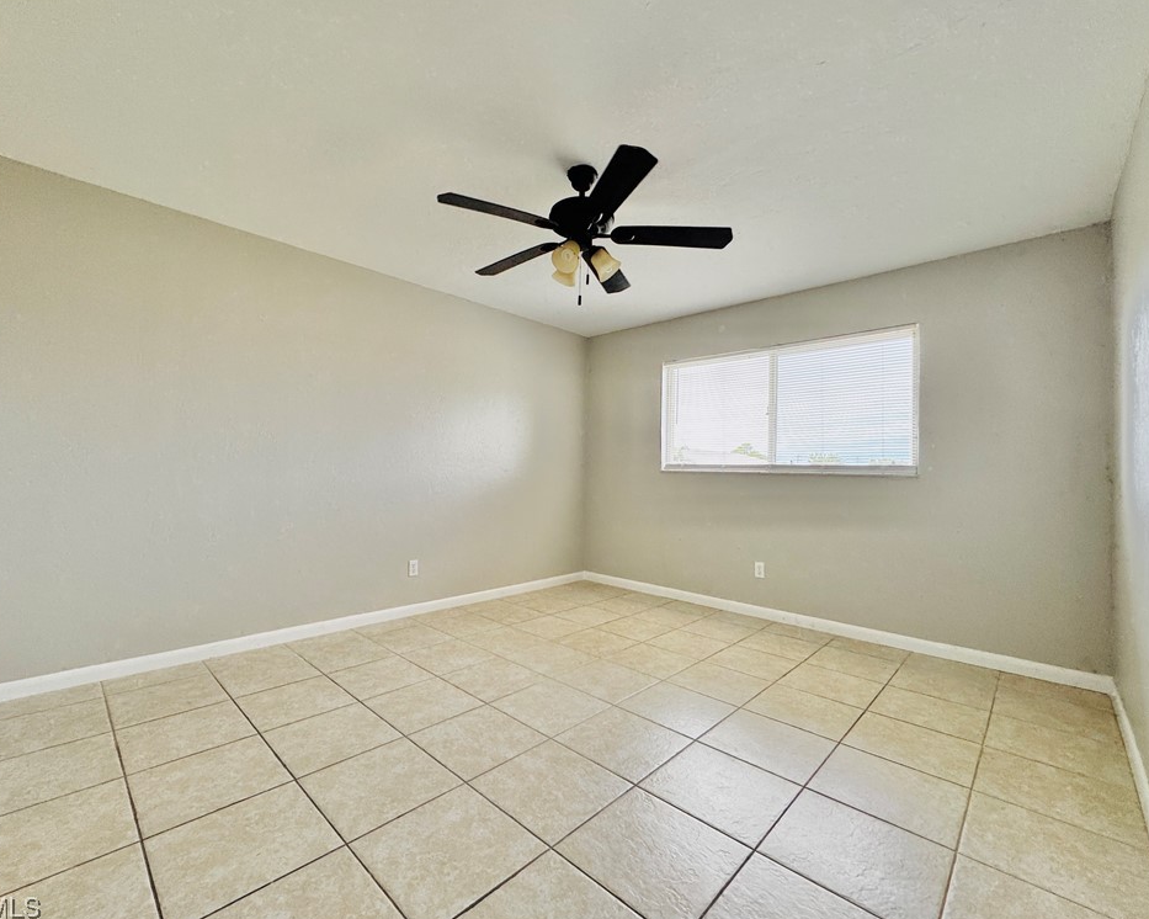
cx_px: 553
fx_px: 510
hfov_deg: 96.8
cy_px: 462
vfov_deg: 84.0
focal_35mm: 15
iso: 100
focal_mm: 2.22
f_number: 2.2
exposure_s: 1/99
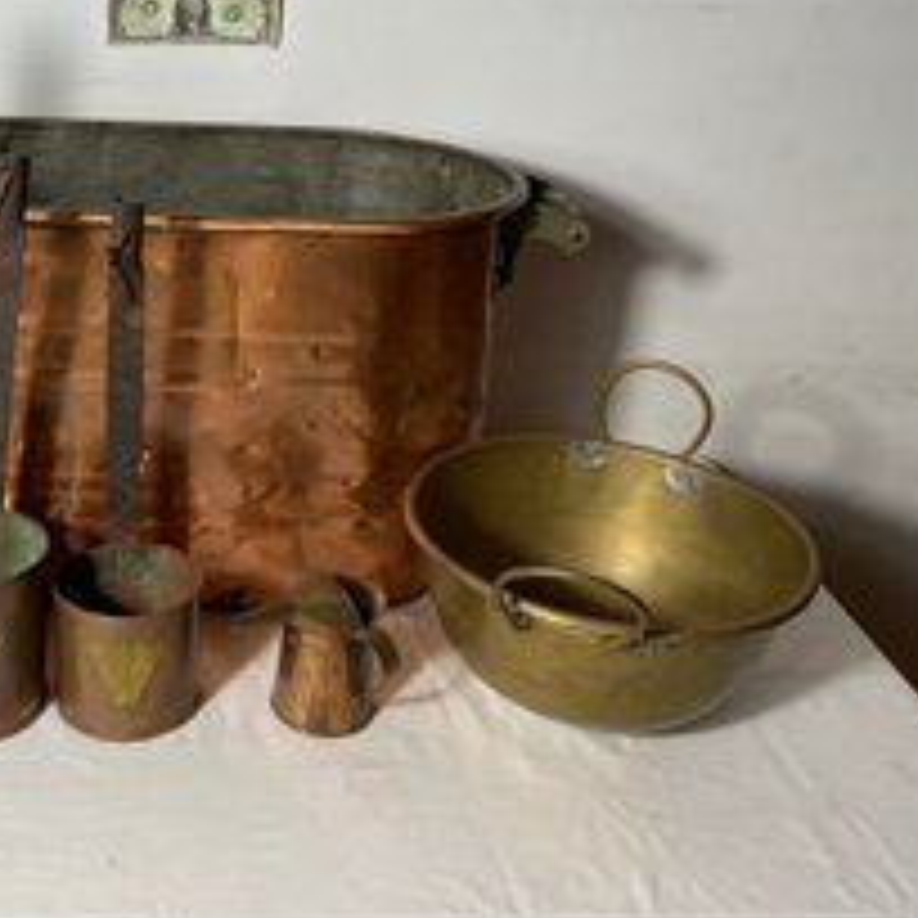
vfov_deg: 39.0
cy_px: 371
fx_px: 1290
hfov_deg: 37.6
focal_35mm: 43
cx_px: 173
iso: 50
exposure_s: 1/120
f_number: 1.8
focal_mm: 3
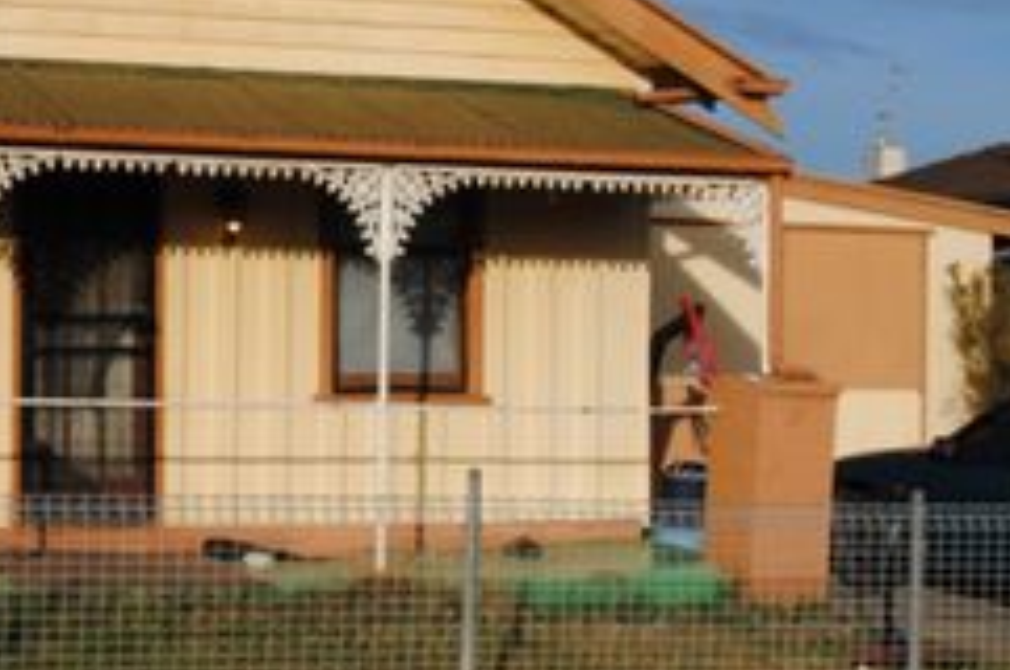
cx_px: 126
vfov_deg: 16.0
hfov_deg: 23.4
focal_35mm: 85
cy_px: 211
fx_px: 2381
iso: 100
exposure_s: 1/320
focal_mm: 29
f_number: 9
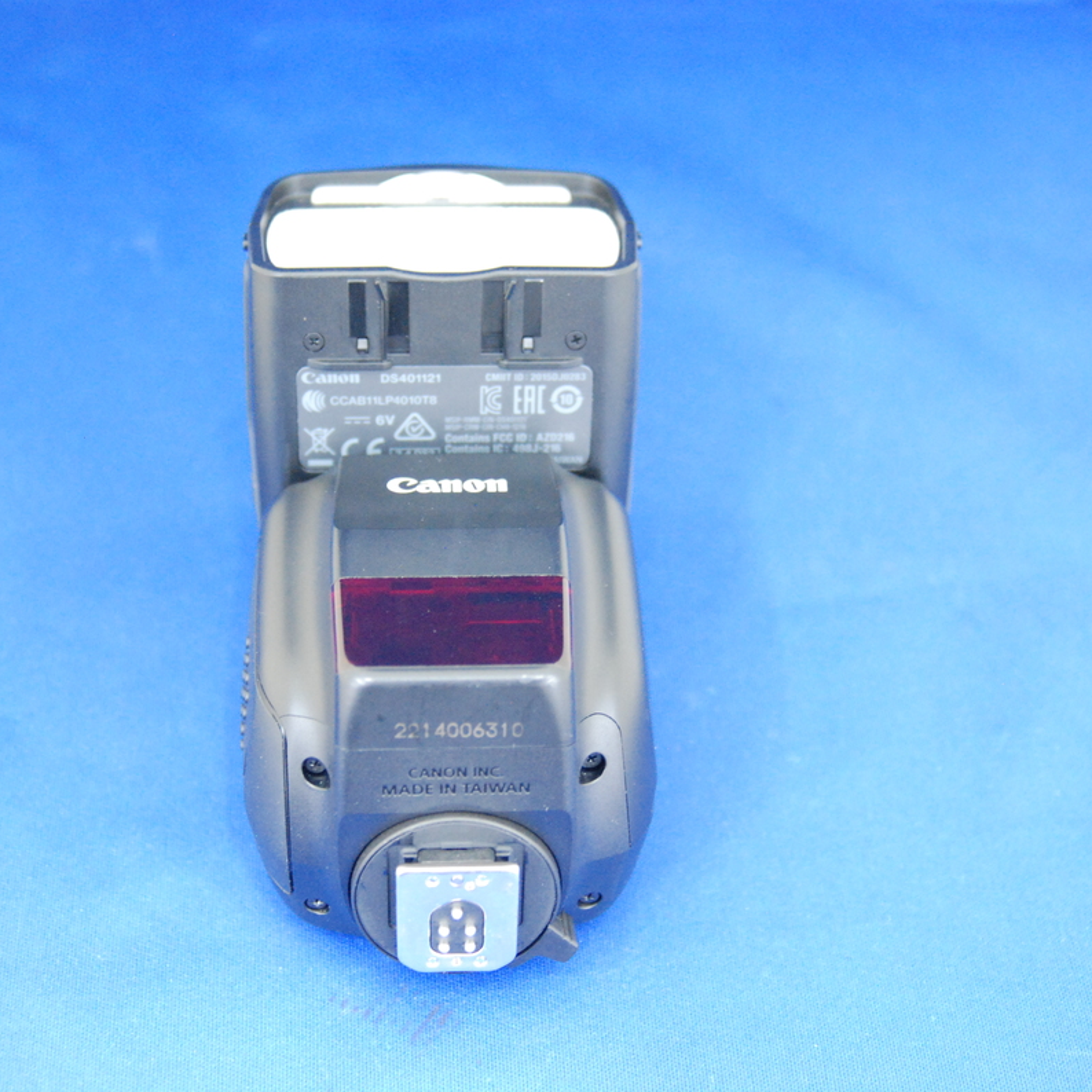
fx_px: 1927
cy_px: 544
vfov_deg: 31.6
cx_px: 532
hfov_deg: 31.6
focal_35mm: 54
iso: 1400
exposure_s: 1/30
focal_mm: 28
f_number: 3.3
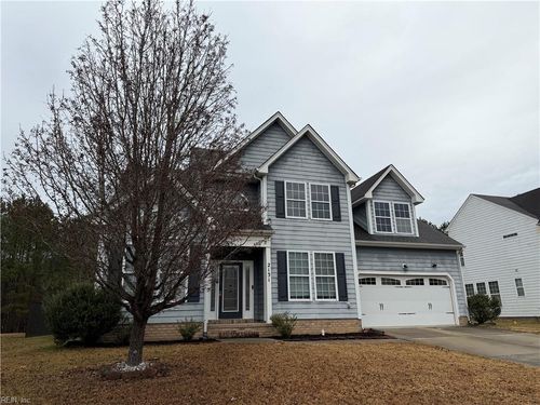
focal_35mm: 24
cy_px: 202
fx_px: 374
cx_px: 270
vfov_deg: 56.8
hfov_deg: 71.6
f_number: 1.78
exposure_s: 1/2299
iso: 80
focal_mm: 6.76
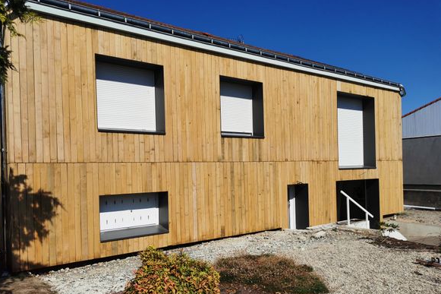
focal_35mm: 29
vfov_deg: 44.8
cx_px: 217
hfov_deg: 63.7
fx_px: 355
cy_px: 169
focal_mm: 5.58
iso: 50
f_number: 1.8
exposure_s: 1/9259
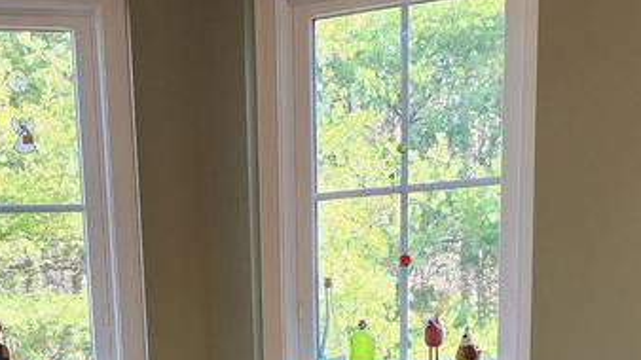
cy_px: 652
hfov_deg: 27.7
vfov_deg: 14.1
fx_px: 1292
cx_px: 205
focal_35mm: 76
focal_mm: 6.4
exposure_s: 1/120
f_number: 1.8
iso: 160
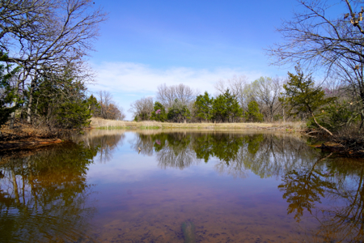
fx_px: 243
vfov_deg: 53.1
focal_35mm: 24
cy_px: 122
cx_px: 182
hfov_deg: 73.7
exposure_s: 1/160
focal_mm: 16
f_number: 10
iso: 100
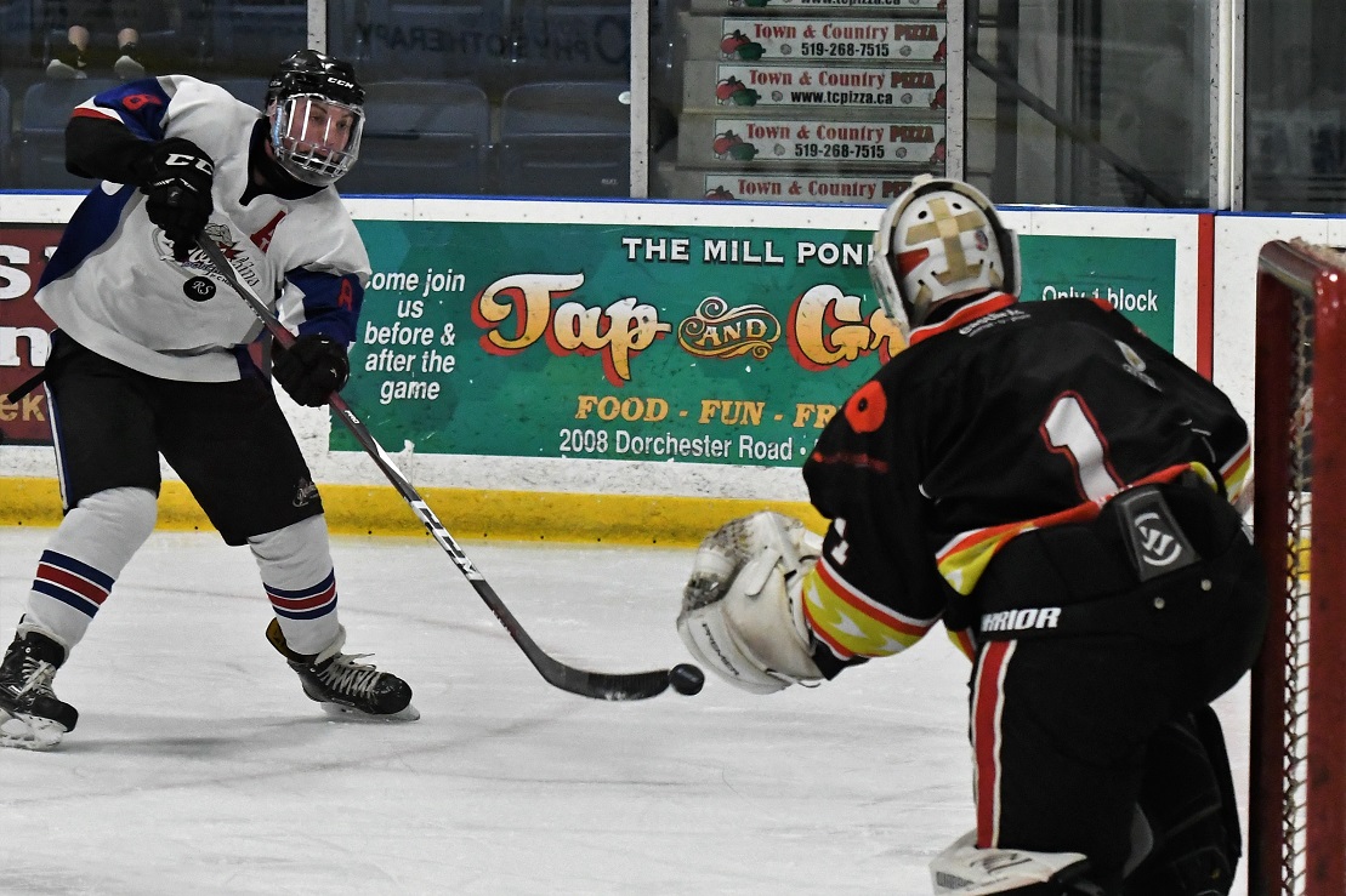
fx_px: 4205
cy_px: 448
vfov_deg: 12.2
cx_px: 673
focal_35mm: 112
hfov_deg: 18.2
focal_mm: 75
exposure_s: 1/1000
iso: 4500
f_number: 4
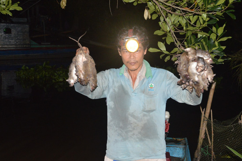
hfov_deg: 29.0
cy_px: 95
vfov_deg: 19.5
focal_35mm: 70
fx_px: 468
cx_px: 136
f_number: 5
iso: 800
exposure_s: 1/60
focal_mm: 35
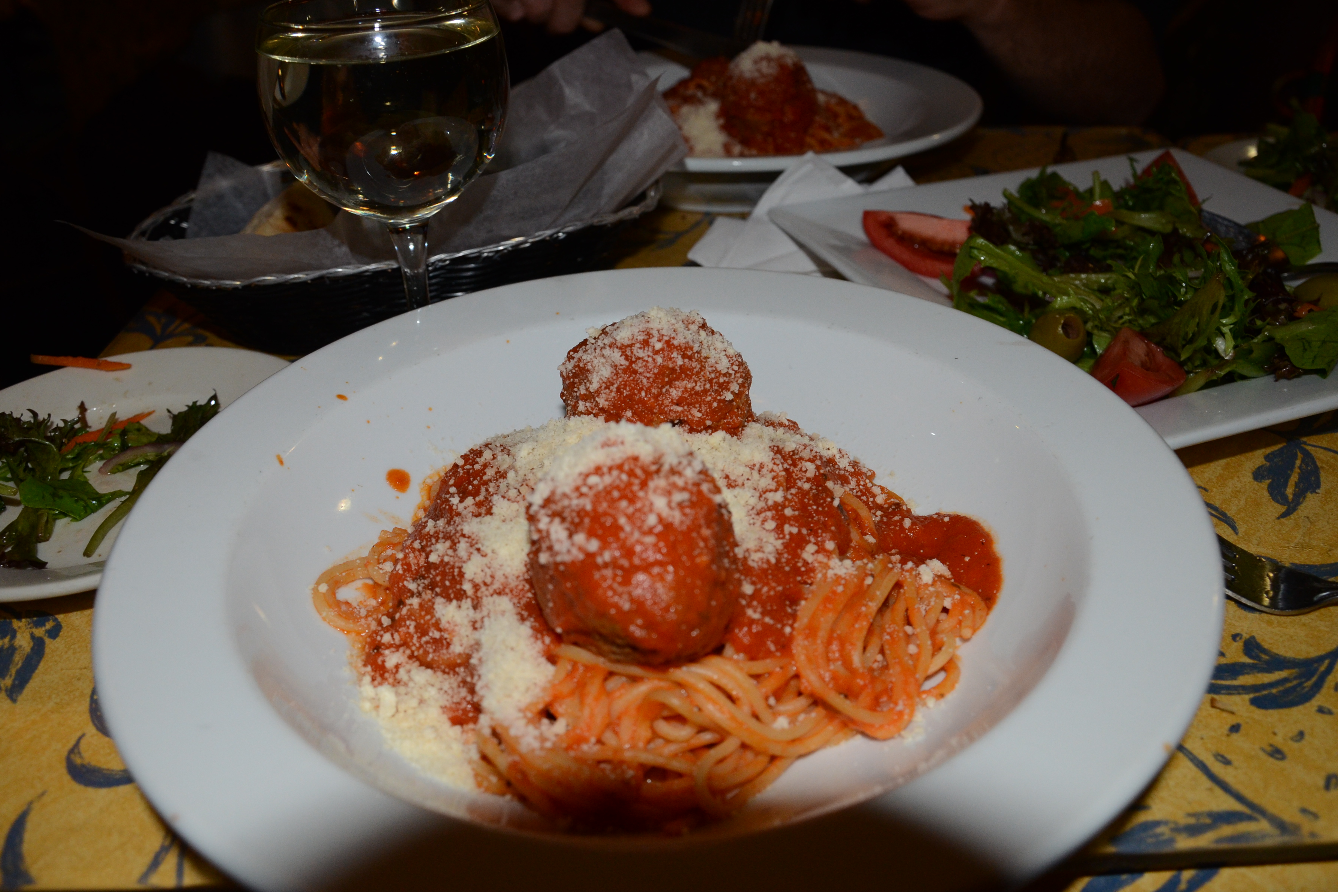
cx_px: 678
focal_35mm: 33
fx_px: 1208
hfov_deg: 57.9
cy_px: 440
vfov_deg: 40.5
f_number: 5
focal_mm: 21
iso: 1000
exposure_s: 1/80
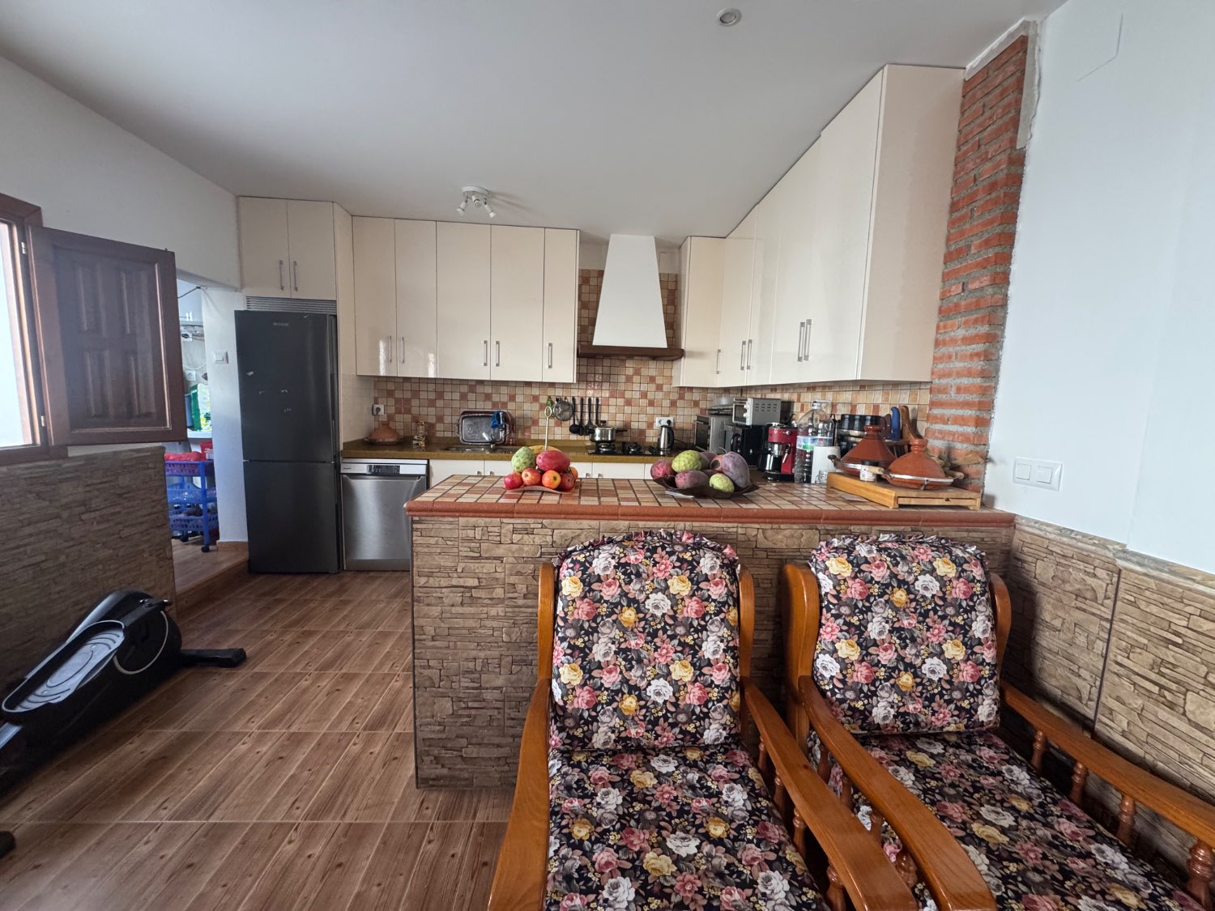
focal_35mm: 14
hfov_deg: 102.1
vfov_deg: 85.7
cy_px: 456
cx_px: 608
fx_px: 491
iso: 320
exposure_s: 1/99
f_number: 2.2
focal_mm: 2.22
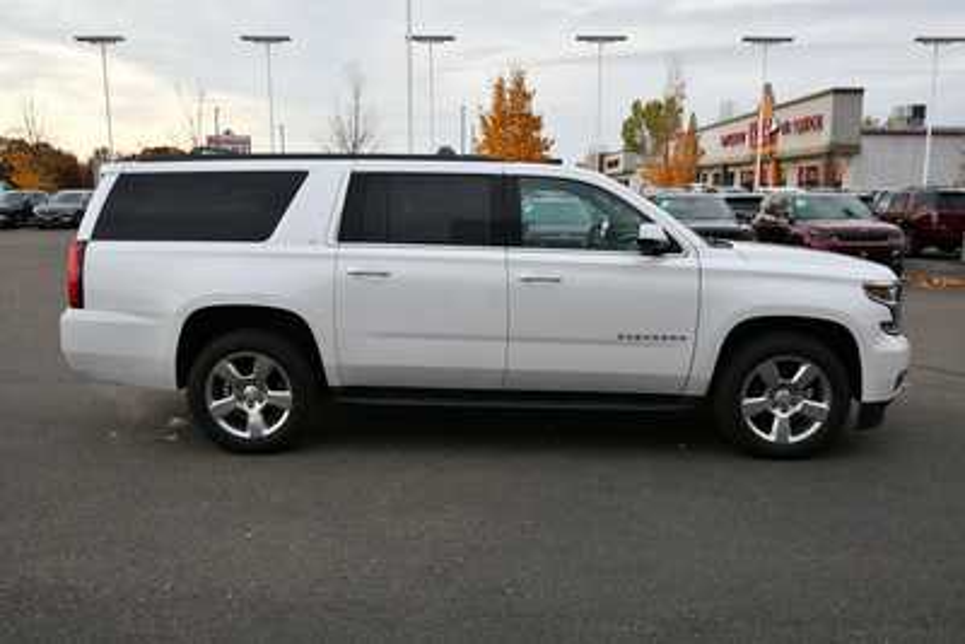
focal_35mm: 30
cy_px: 322
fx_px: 804
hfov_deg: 61.9
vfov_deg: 43.6
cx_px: 482
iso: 200
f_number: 6.3
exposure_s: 1/250
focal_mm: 20
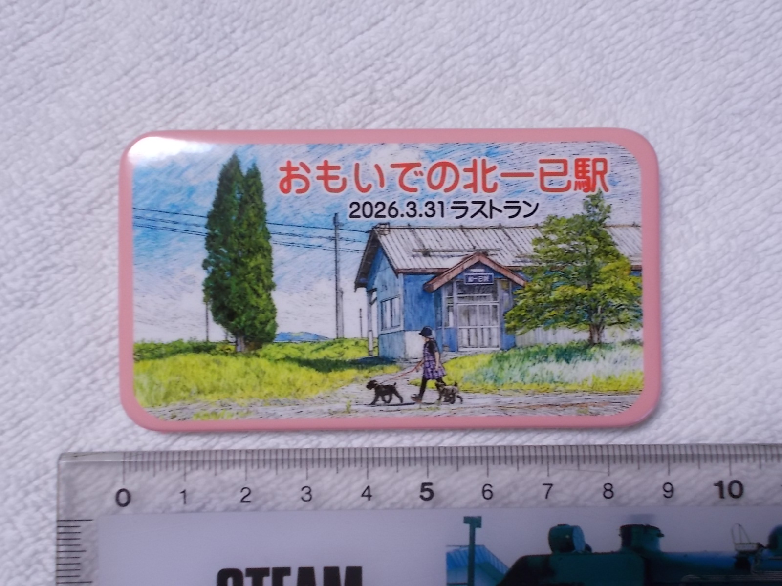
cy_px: 293
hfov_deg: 47.9
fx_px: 881
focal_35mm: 39
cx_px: 391
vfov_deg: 36.8
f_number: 3.9
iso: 200
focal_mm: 6.9
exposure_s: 1/25
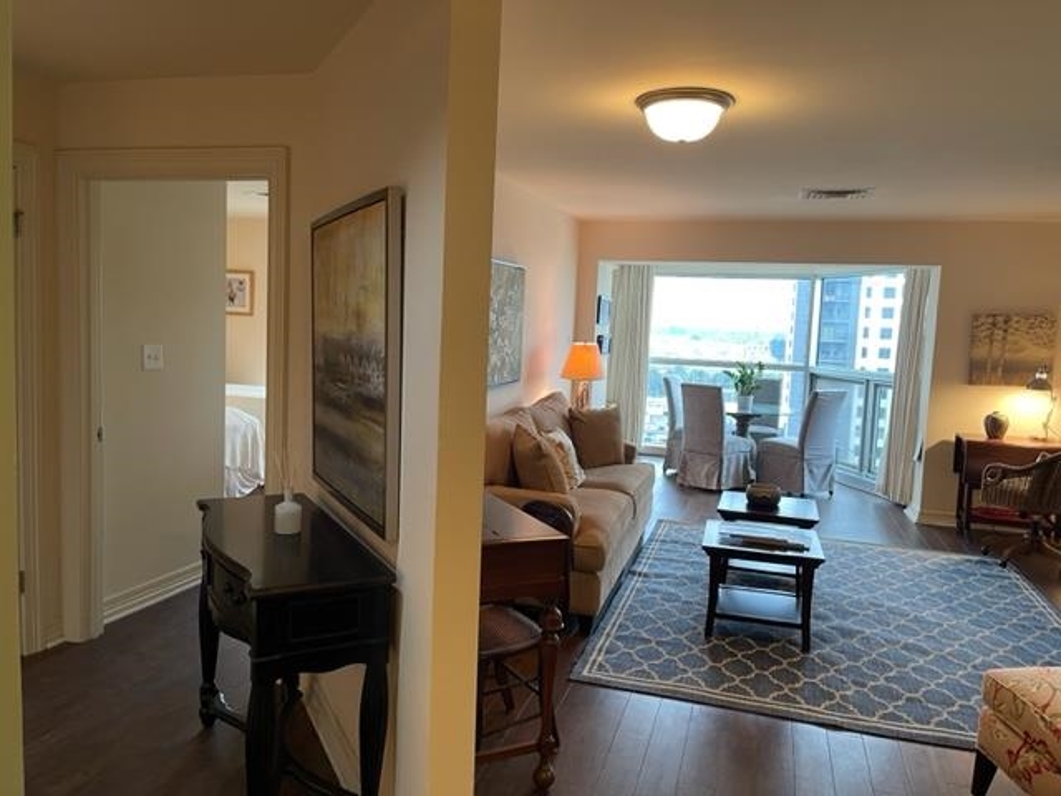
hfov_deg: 67.3
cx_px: 530
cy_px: 398
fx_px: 797
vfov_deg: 53.1
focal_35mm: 26
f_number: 1.6
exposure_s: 1/60
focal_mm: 5.1
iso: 160
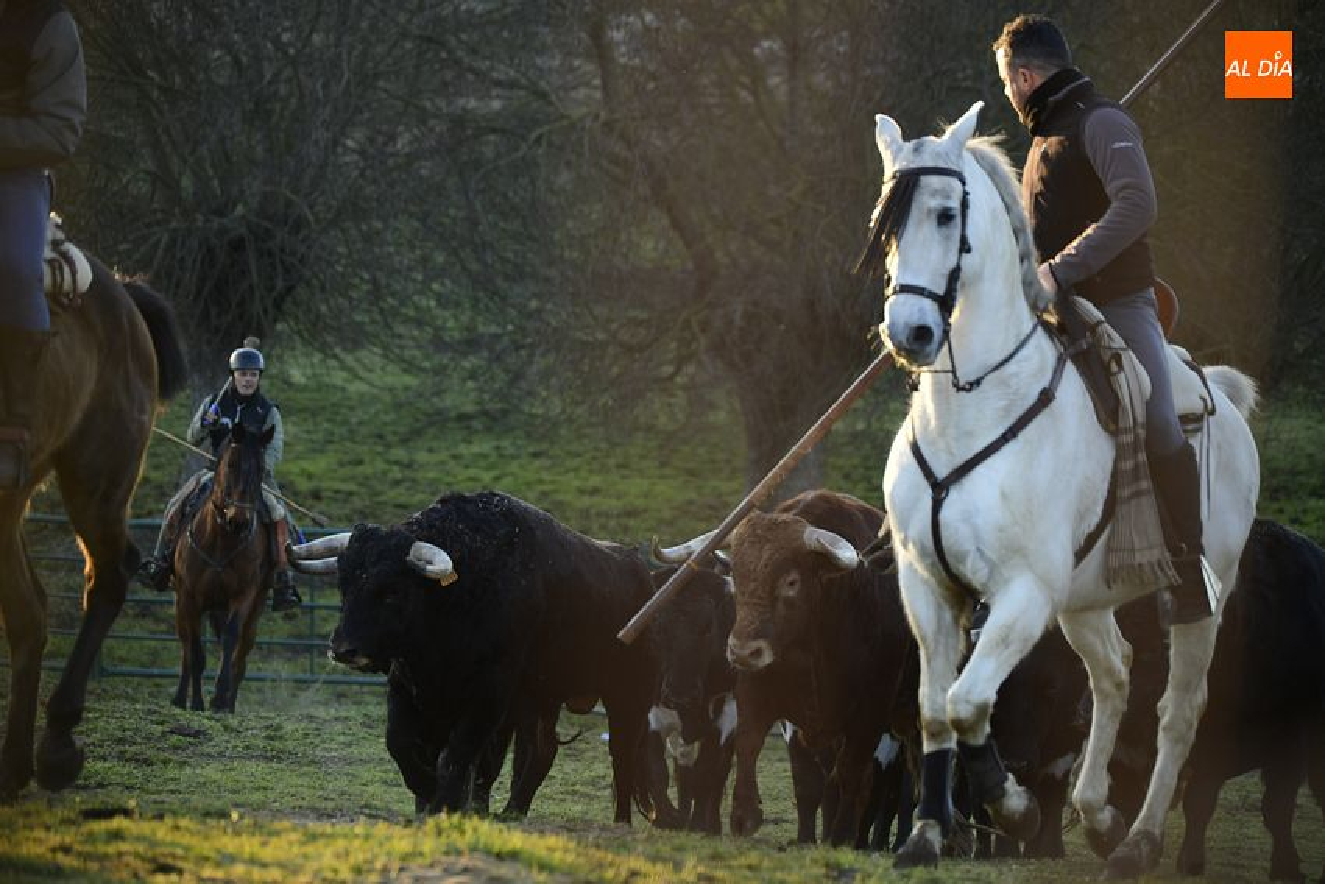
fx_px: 6442
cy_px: 442
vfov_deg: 7.8
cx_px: 662
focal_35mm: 175
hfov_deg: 11.7
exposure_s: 1/320
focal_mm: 175
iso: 800
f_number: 5
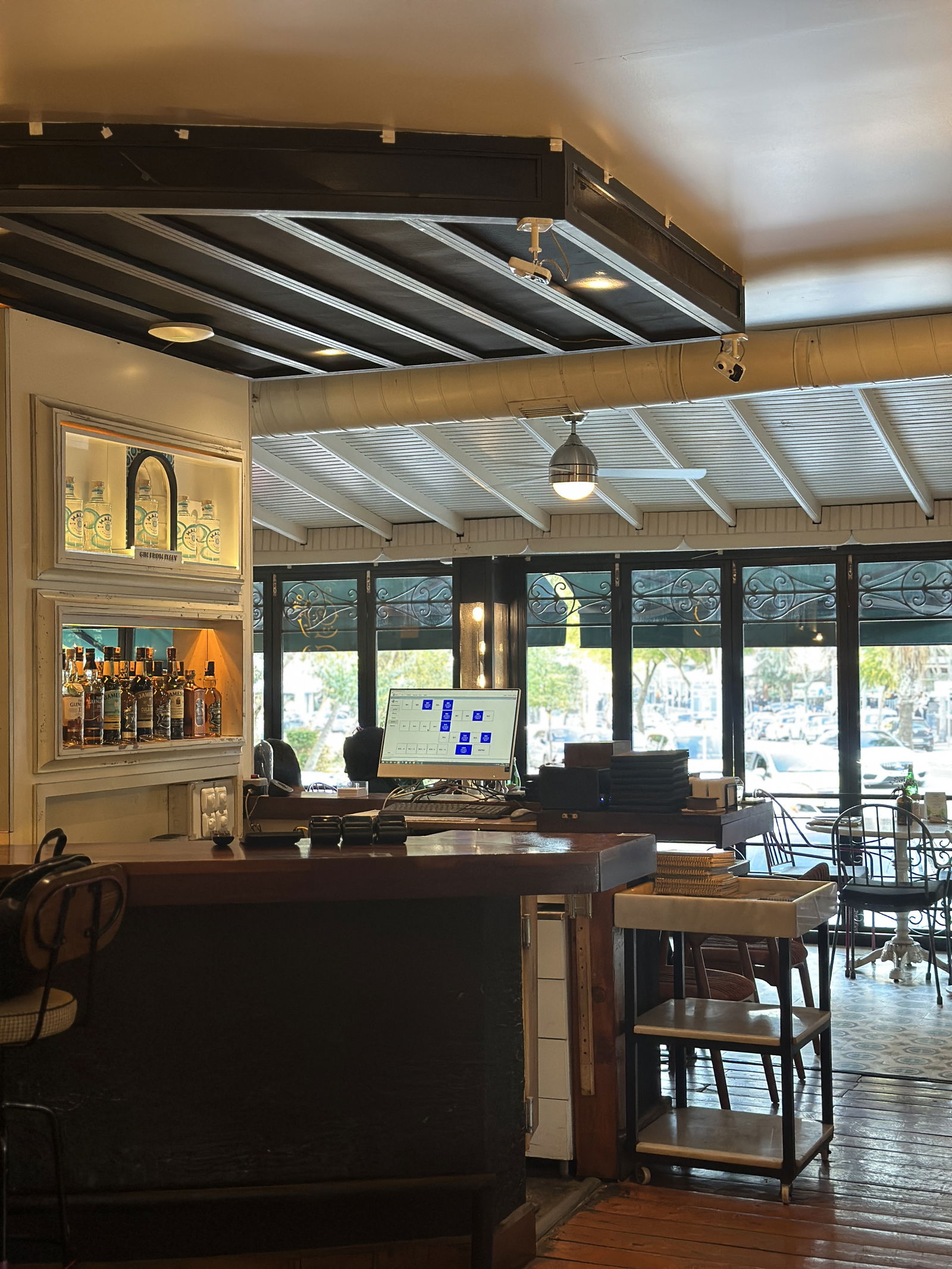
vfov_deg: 39.7
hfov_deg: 30.3
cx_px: 476
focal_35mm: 48
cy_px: 634
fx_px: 1760
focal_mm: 6.86
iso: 320
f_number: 1.78
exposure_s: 1/50
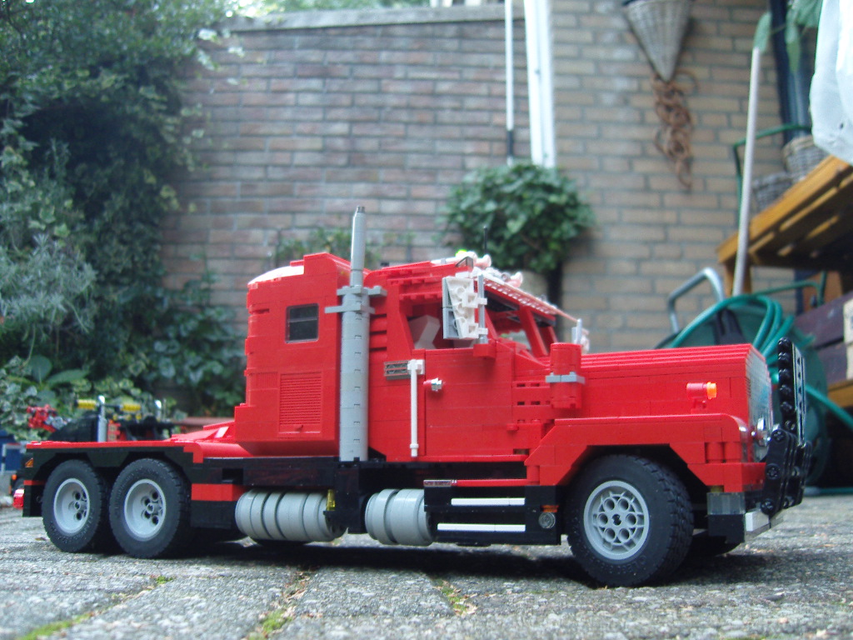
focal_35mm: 34
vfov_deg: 41.8
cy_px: 320
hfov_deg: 54.0
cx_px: 426
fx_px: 838
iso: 200
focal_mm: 7.3
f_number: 2.8
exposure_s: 1/2
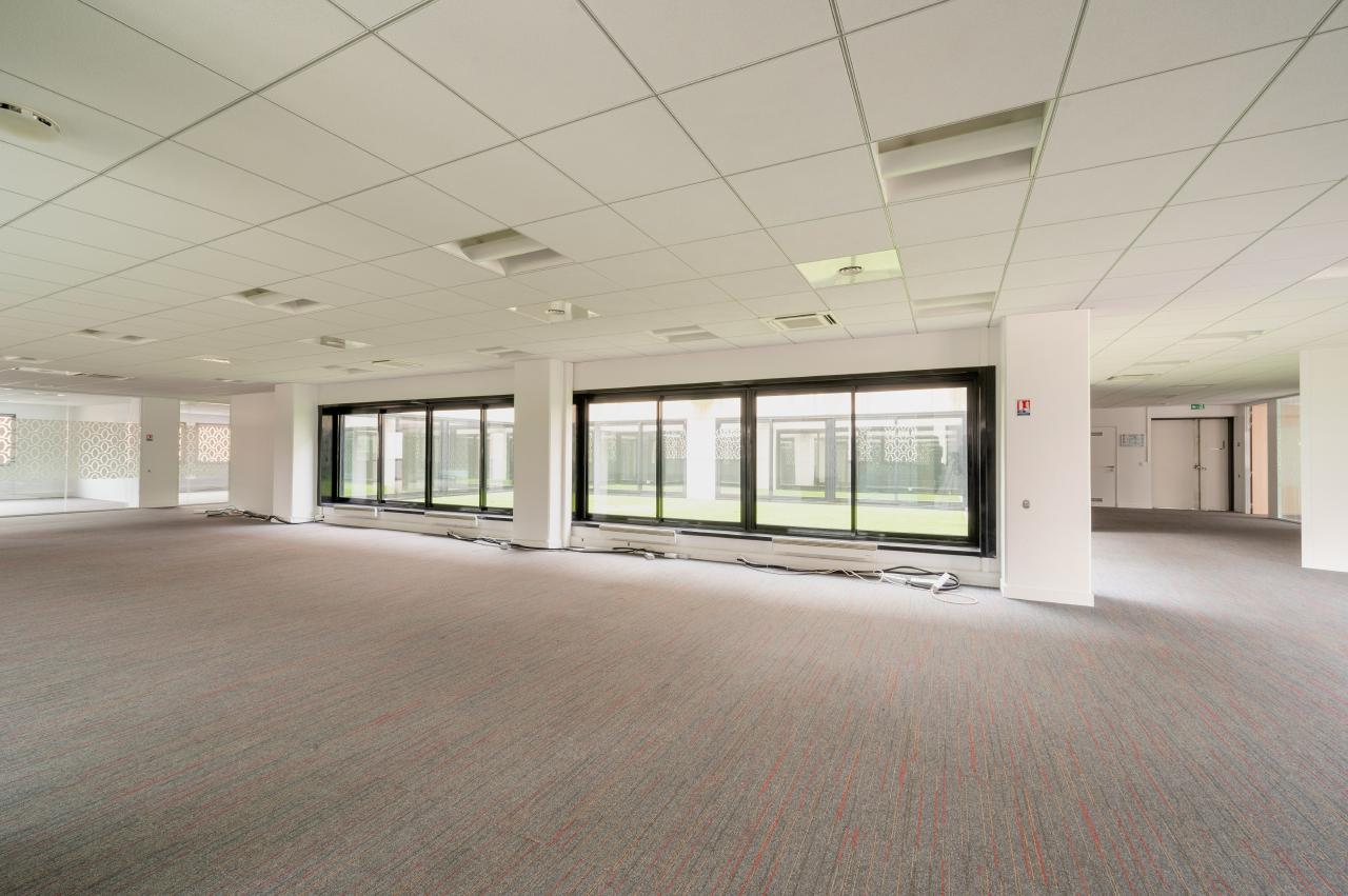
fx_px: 524
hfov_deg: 104.3
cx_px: 674
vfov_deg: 81.1
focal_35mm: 14
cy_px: 448
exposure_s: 1/4
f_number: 11
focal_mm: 14
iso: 200
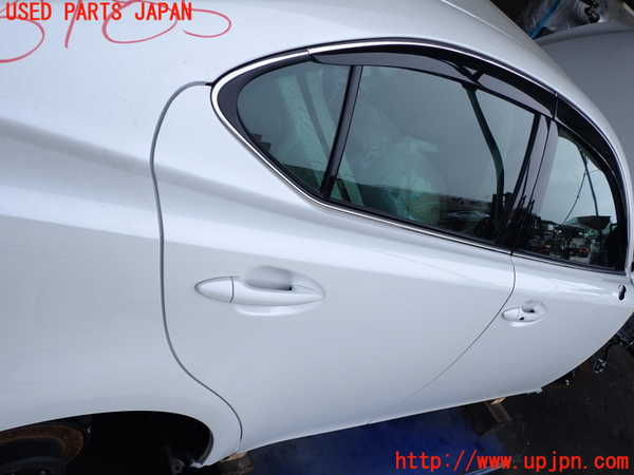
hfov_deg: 60.0
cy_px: 238
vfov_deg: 46.8
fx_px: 549
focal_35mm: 30
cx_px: 317
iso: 100
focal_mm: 5.4
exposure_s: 1/1000
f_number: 3.2
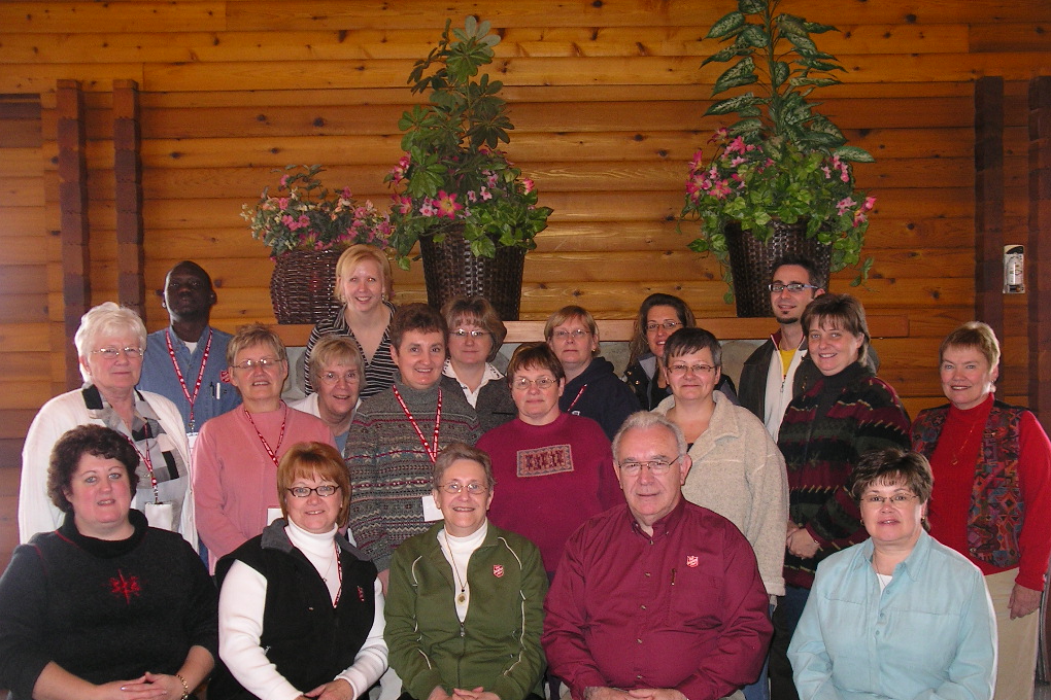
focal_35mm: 47
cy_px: 386
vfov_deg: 28.6
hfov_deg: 41.9
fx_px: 1372
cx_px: 527
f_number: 3
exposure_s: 1/42
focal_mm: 9.3
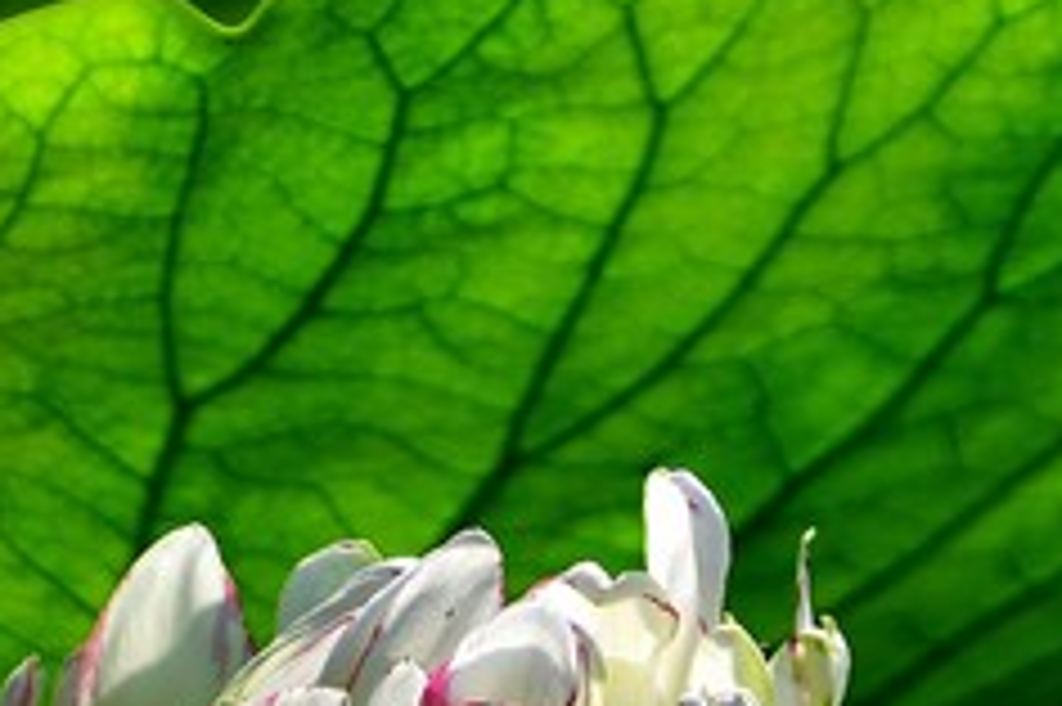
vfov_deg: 2.6
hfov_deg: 3.9
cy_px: 771
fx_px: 15732
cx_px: 783
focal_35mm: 534
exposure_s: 1/1250
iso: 400
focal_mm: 105
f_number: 6.3
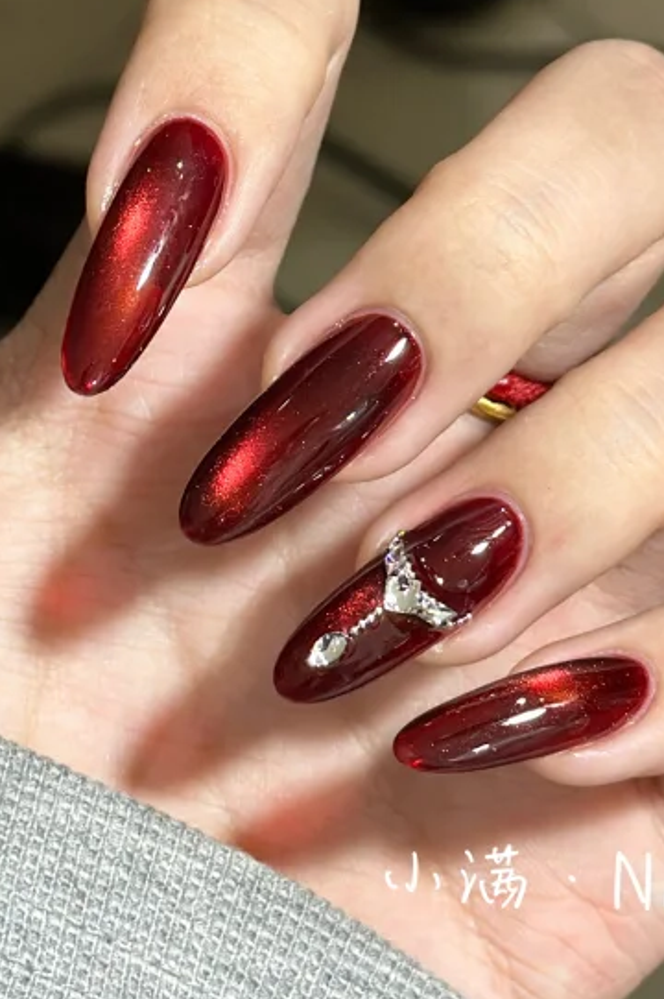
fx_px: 3684
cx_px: 184
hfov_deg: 10.3
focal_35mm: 133
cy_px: 364
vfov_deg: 15.4
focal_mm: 6.86
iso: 200
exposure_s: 1/50
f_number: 1.78
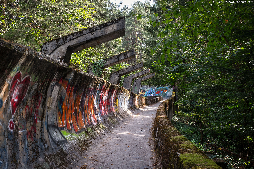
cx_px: 127
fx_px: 268
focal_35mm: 38
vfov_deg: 35.1
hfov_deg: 50.7
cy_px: 84
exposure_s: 1/20
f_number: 8
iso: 125
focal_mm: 25.6
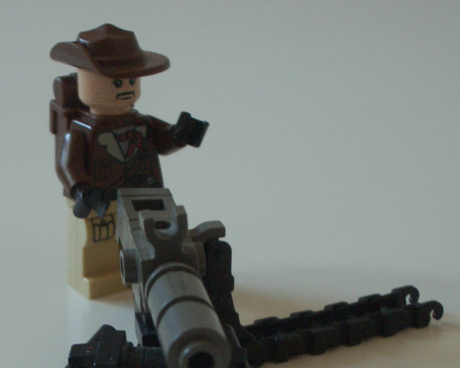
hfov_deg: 18.4
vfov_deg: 14.7
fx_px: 1416
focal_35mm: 104
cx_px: 141
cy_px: 293
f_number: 3.5
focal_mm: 10.2
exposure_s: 1/60
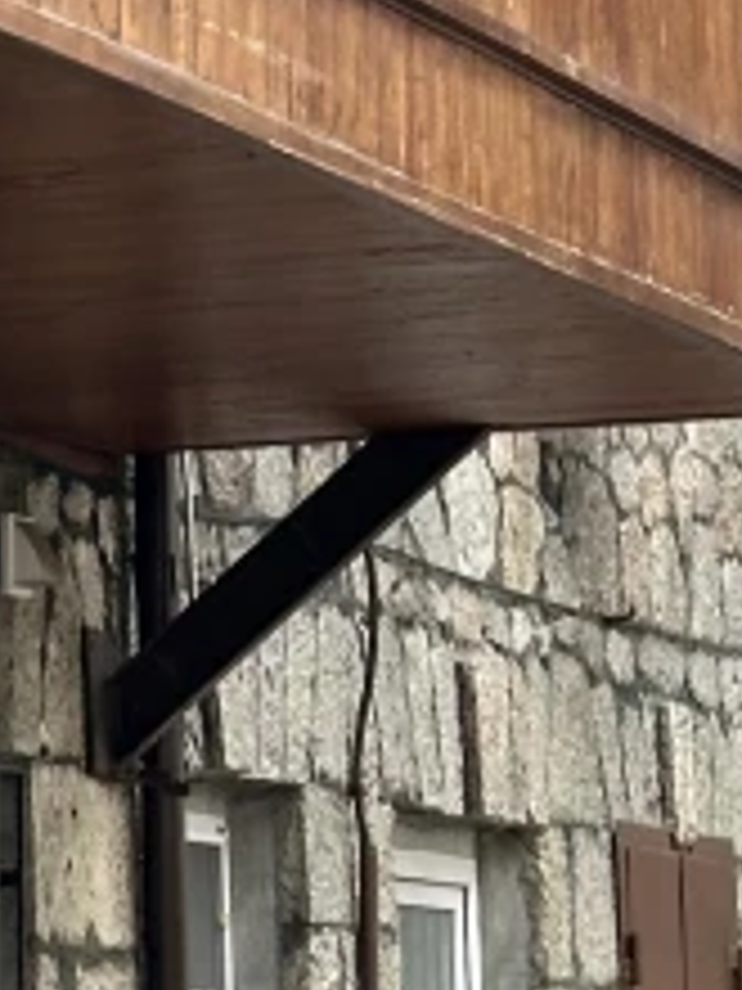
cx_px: 238
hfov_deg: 5.7
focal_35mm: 262
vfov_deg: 7.5
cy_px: -261
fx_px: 7488
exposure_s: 1/171
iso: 64
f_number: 1.78
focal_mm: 6.86
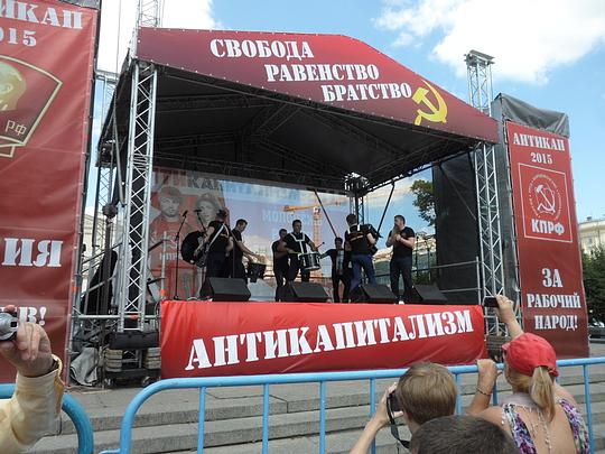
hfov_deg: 65.3
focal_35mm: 27
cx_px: 302
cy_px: 227
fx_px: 472
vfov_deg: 51.4
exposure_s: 1/350
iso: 80
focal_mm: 4.9
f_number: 3.5
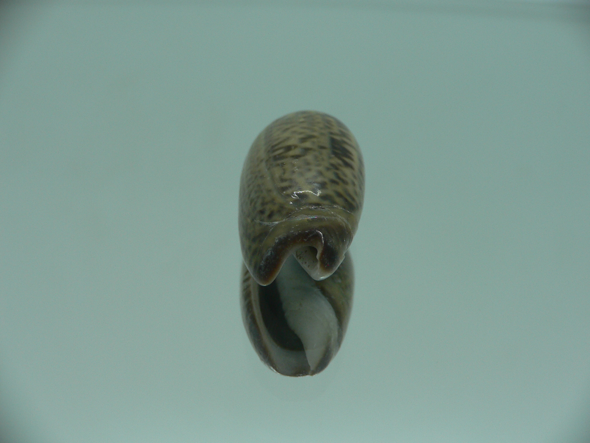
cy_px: 222
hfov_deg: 52.6
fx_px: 597
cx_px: 295
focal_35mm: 35
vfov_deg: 40.7
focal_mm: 4.6
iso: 80
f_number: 2.8
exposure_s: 1/80
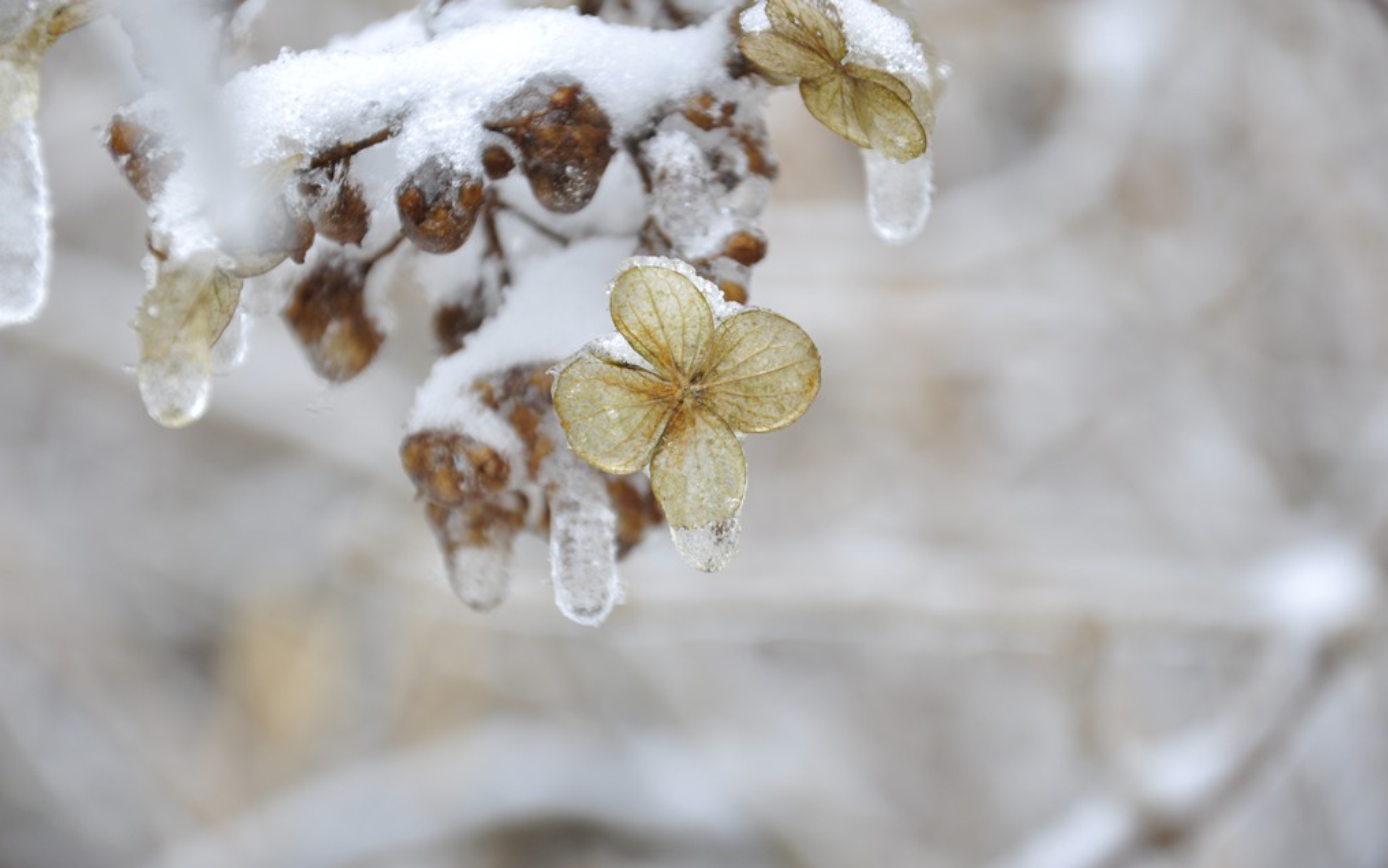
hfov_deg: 13.0
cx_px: 697
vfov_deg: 8.1
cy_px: 416
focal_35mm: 162
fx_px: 6110
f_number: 5.6
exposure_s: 1/40
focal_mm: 105
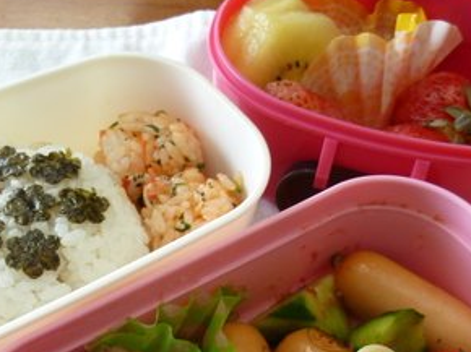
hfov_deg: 36.1
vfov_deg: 25.9
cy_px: 365
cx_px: 188
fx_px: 721
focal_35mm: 53
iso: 100
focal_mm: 4.3
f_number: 2.2
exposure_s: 1/60
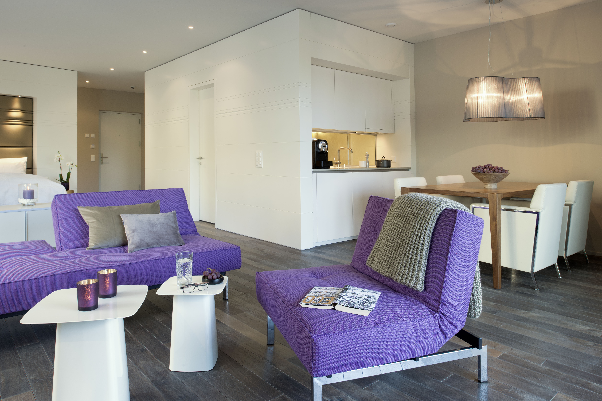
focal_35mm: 24
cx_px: 301
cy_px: 200
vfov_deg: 53.1
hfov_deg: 73.7
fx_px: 401
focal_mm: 24
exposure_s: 1/1.25
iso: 100
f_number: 16
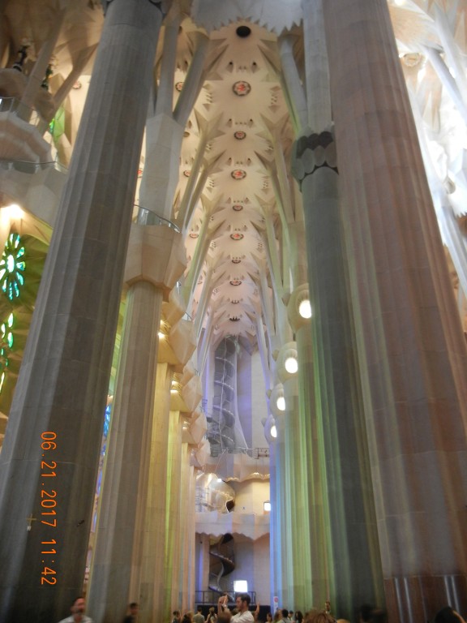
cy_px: 312
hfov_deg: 46.8
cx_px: 234
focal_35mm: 30
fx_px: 540
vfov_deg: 60.0
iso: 400
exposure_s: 1/6.9
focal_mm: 5.4
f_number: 3.5
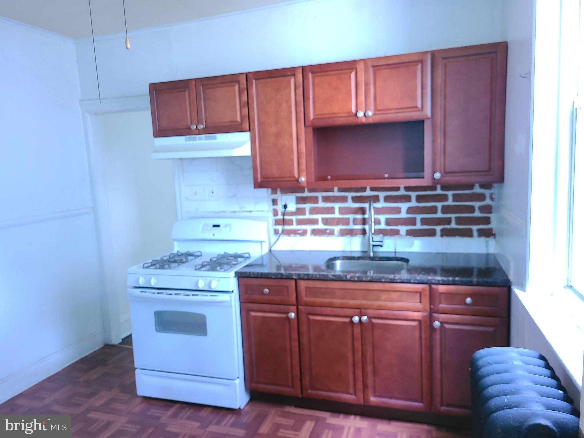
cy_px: 219
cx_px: 292
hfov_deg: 67.3
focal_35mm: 26
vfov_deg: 53.1
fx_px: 439
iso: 1250
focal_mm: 5.4
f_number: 1.8
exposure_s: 1/24
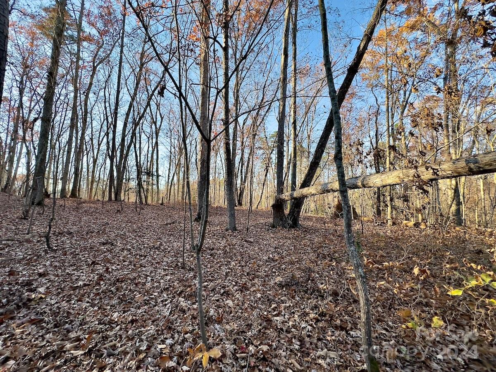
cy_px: 186
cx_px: 248
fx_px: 201
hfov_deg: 102.1
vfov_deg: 85.7
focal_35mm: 14
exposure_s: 1/219
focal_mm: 2.22
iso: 40
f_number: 2.2
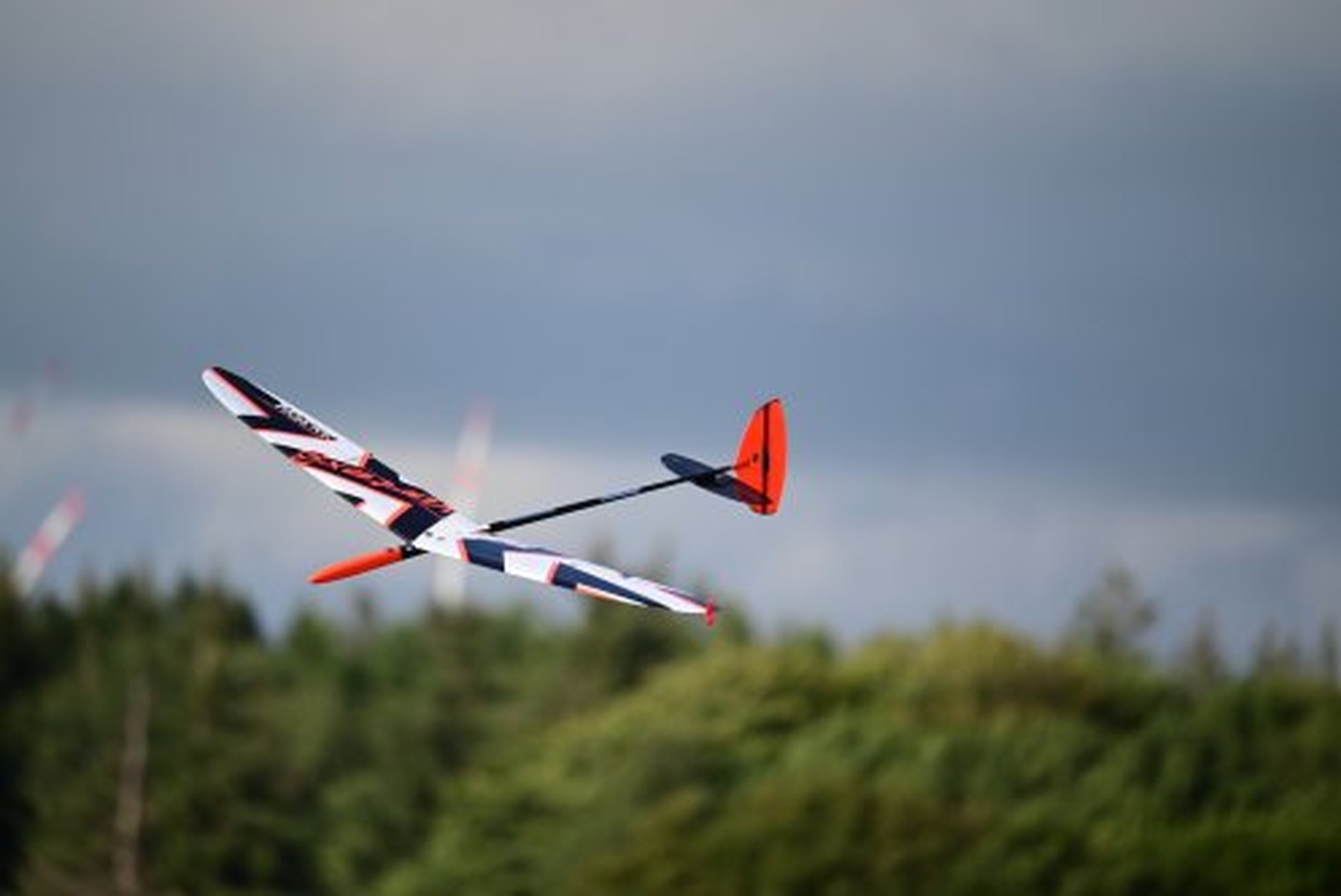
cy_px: 448
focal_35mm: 400
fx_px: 14908
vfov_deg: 3.4
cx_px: 670
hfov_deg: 5.2
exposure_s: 1/3200
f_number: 7.1
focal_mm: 400
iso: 800
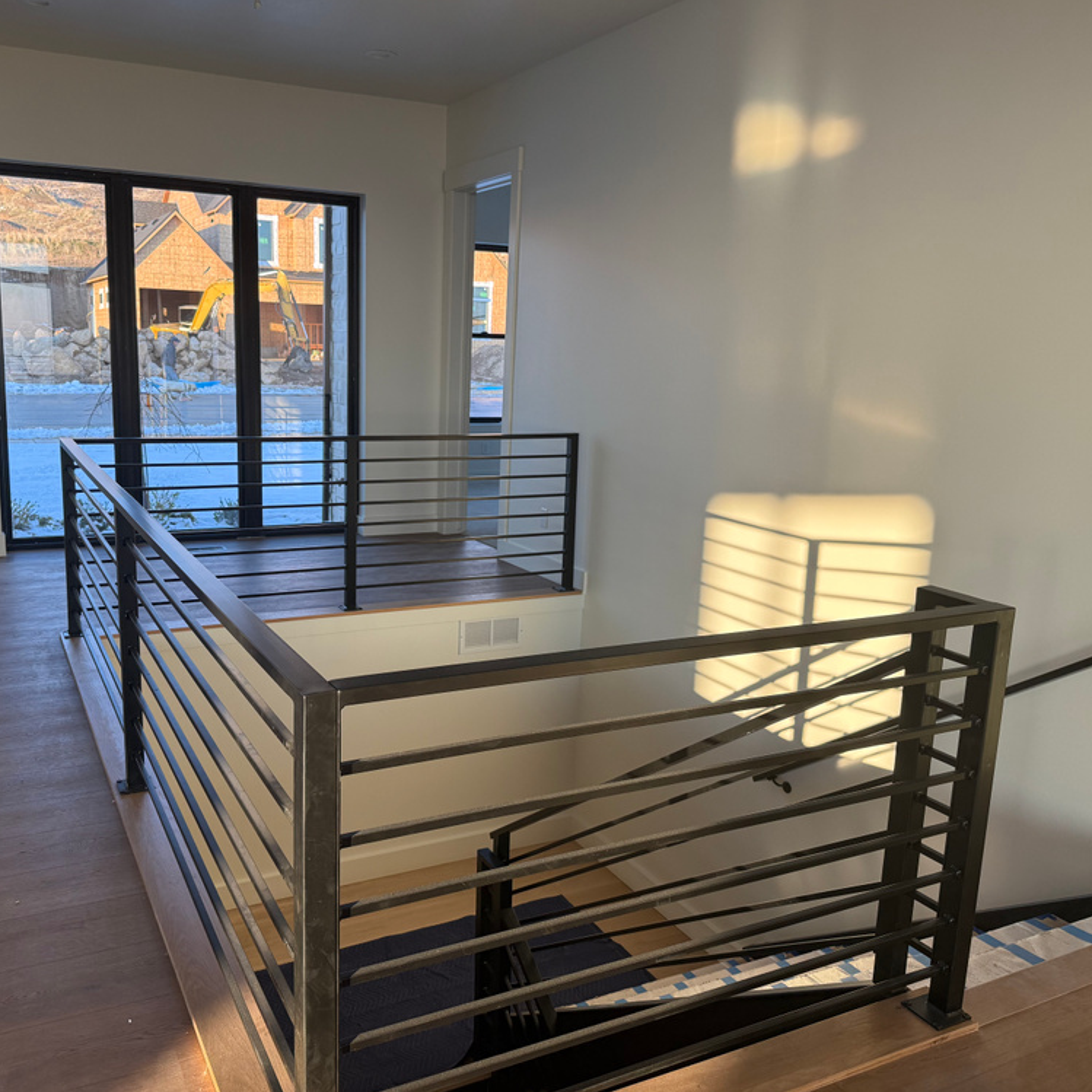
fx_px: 1035
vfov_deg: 55.6
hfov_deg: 55.5
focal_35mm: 29
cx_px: 484
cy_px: 535
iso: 125
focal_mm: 6.76
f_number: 1.78
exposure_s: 1/239
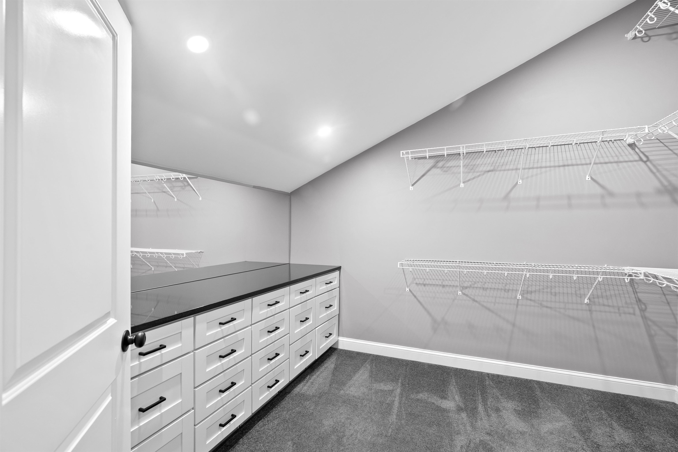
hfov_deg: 96.7
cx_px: 339
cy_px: 226
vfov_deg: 73.7
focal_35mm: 16
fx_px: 301
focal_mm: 16
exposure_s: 1.6
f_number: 8
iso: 320
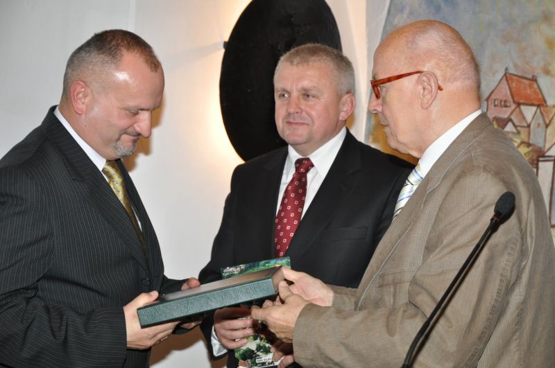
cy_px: 184
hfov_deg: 20.9
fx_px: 1501
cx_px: 278
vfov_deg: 14.0
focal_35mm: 98
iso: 1000
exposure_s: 1/60
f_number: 6.3
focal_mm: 65
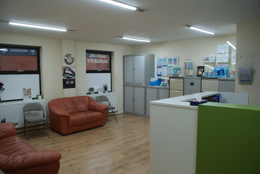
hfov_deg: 67.3
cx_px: 130
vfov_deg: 48.0
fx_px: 195
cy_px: 87
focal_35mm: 27
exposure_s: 1/30
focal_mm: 18
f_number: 4
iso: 100
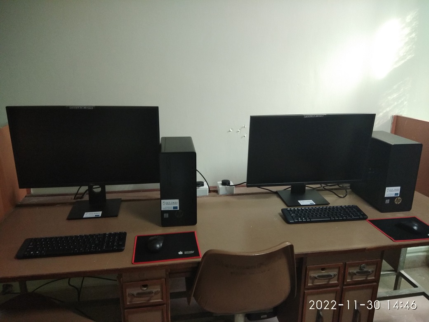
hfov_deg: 79.0
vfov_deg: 63.4
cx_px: 214
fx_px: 260
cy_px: 161
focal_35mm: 21
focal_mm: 3.57
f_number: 2
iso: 500
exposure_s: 1/25
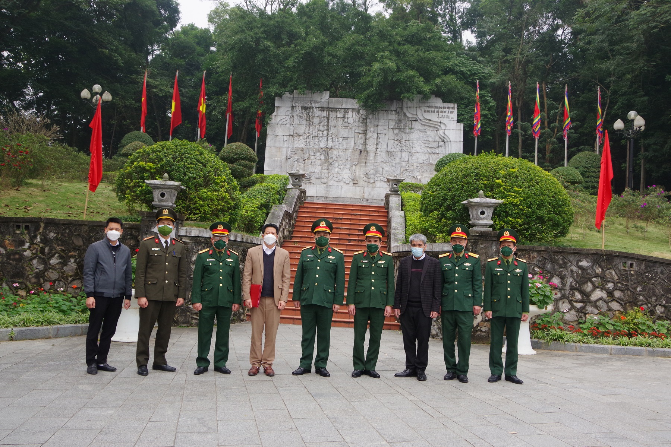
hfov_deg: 60.3
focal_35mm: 31
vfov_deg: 42.3
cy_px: 224
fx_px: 578
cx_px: 336
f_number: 9
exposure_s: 1/400
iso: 800
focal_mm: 21
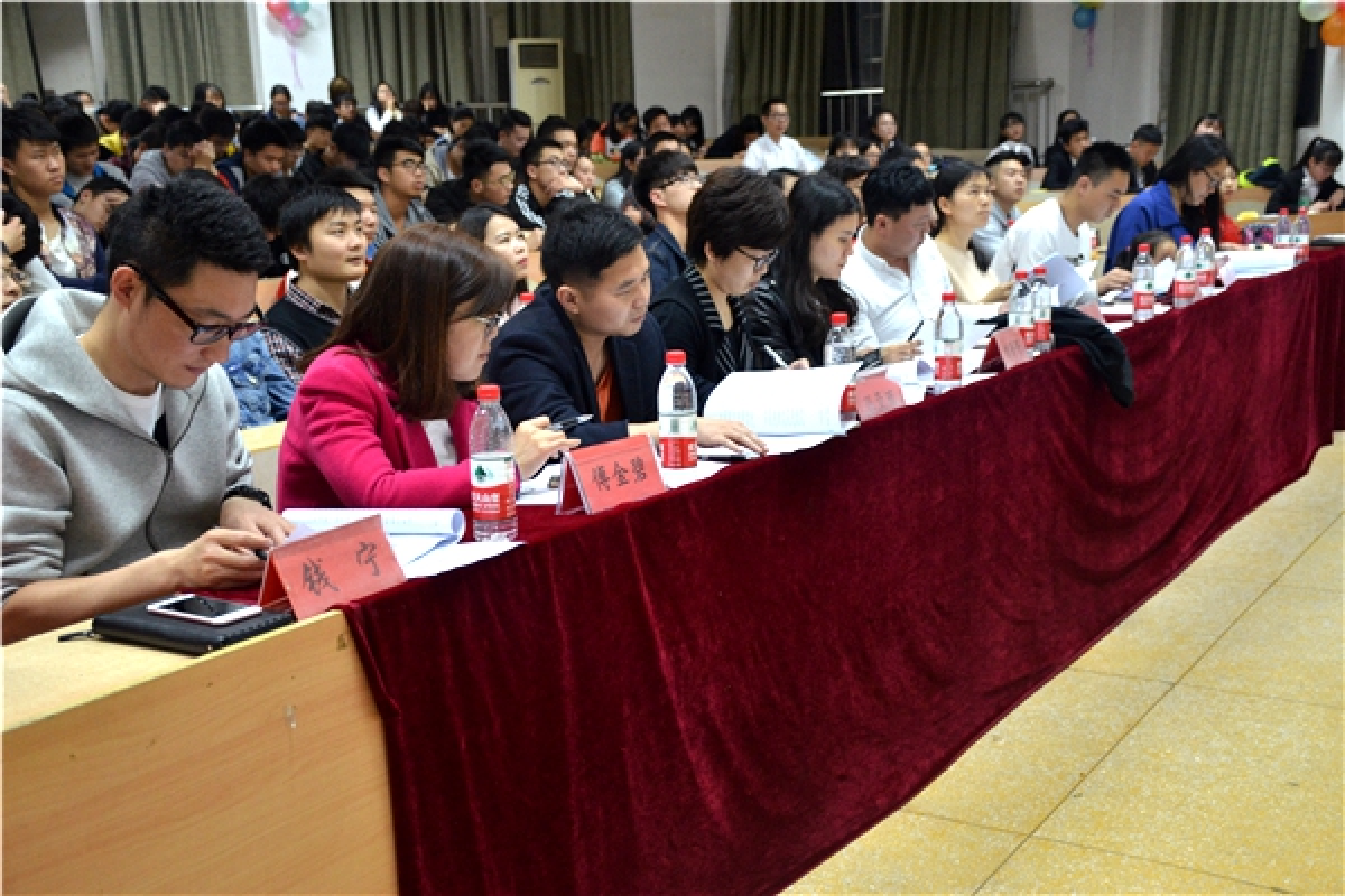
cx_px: 672
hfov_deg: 43.6
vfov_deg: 29.9
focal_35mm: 45
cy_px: 448
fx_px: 1681
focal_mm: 30
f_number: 4
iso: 1000
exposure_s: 1/25
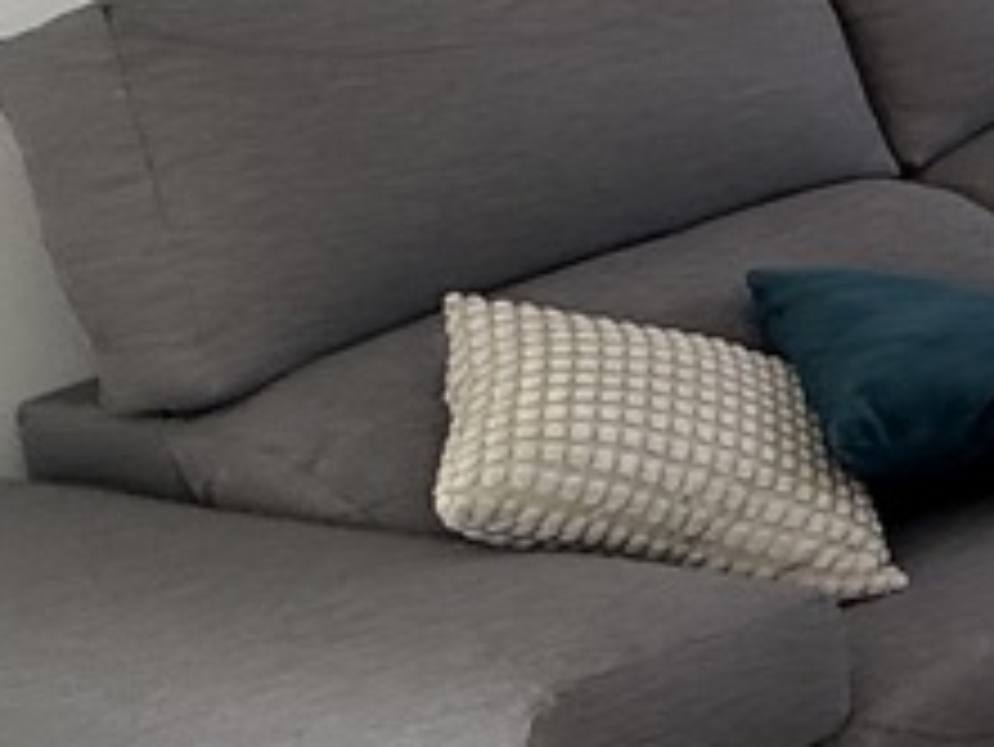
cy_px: -194
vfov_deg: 17.2
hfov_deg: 14.8
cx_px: 2384
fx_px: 2327
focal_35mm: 81
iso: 64
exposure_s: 1/228
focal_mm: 2.22
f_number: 2.2
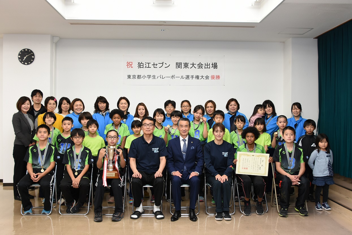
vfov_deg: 36.9
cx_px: 176
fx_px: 352
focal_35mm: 36
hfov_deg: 53.1
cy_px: 118
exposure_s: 1/80
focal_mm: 24
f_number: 5.6
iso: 400
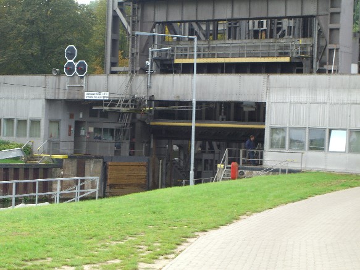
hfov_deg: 17.3
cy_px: 135
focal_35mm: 114
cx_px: 180
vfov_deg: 13.0
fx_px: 1185
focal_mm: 23.7
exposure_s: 1/60
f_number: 5.1
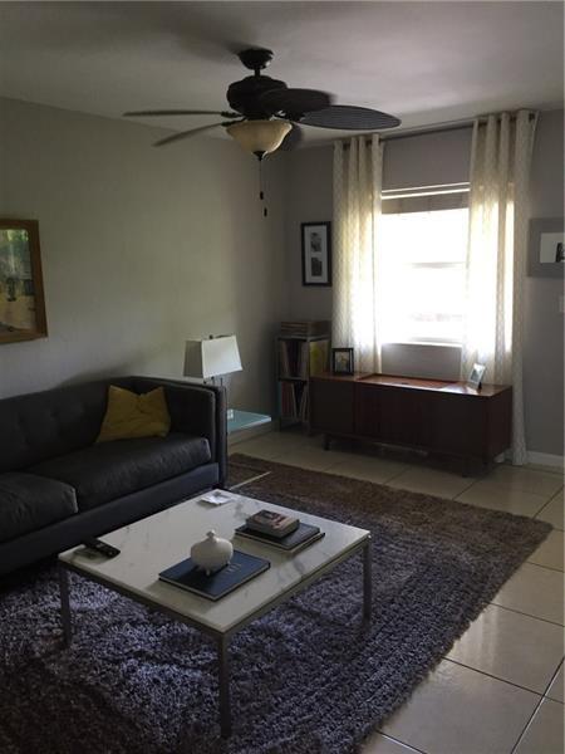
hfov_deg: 48.2
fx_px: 631
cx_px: 282
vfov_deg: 61.7
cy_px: 377
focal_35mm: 29
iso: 125
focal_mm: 4.15
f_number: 2.2
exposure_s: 1/30
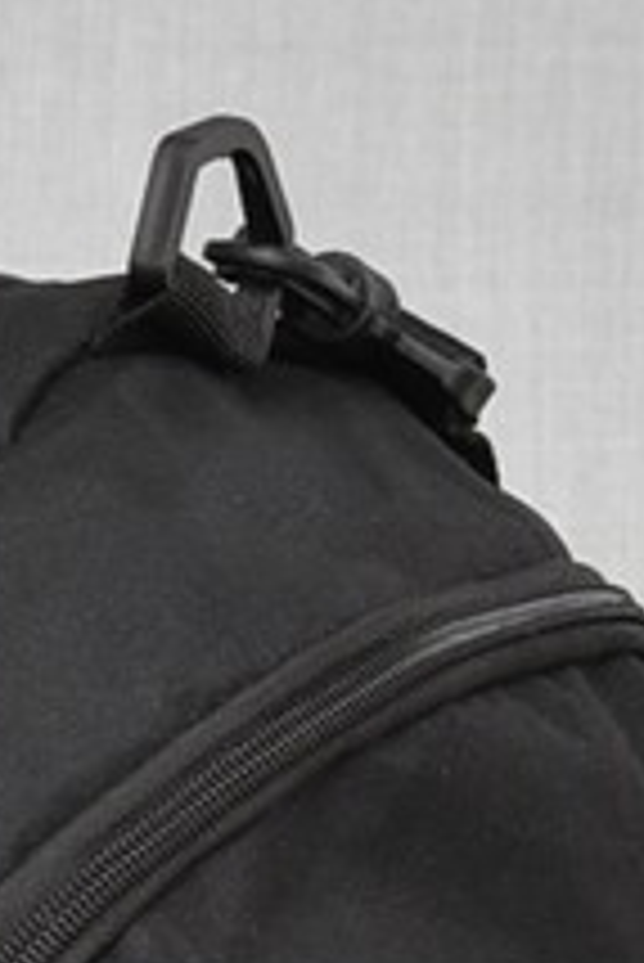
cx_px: -1004
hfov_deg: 4.2
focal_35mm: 323
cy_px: 936
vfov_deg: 6.4
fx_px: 8653
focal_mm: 36
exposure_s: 1/60
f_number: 5.6
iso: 100
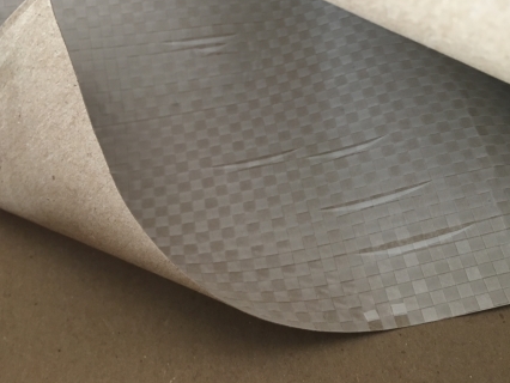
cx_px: 275
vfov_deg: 41.7
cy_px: 161
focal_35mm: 34
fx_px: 501
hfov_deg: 53.9
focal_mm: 4.15
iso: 64
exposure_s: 1/15
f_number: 2.2
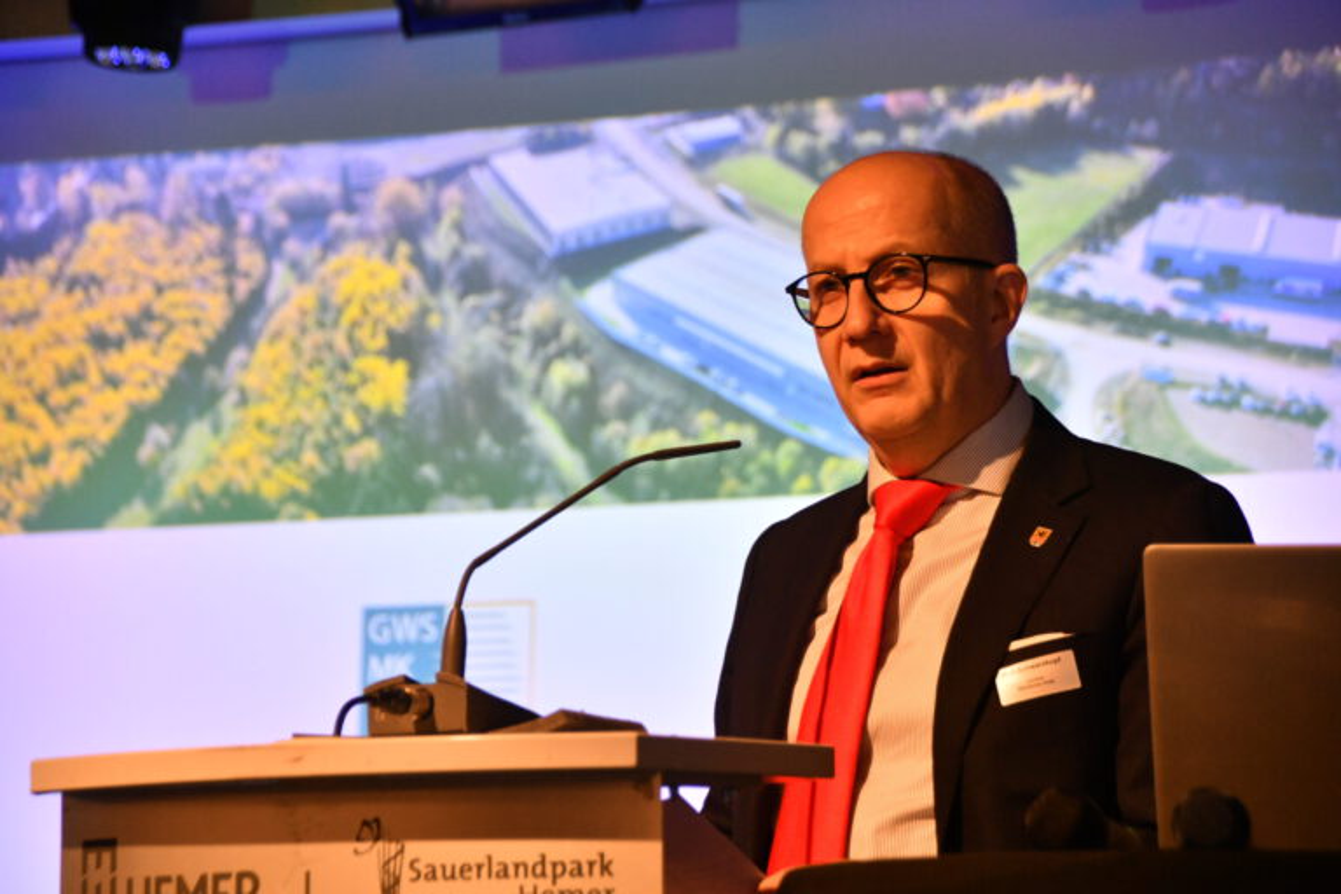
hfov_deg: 13.1
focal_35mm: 157
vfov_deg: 8.7
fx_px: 5848
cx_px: 670
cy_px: 447
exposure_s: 1/50
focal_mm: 105
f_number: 5.6
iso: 1600
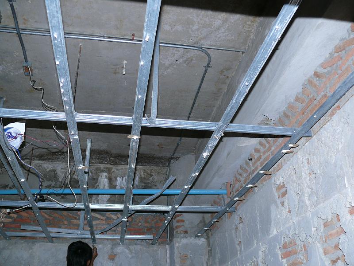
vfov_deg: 38.7
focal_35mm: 37
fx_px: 378
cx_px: 177
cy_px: 133
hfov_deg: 50.1
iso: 100
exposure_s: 1/30
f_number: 2.8
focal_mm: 7.9
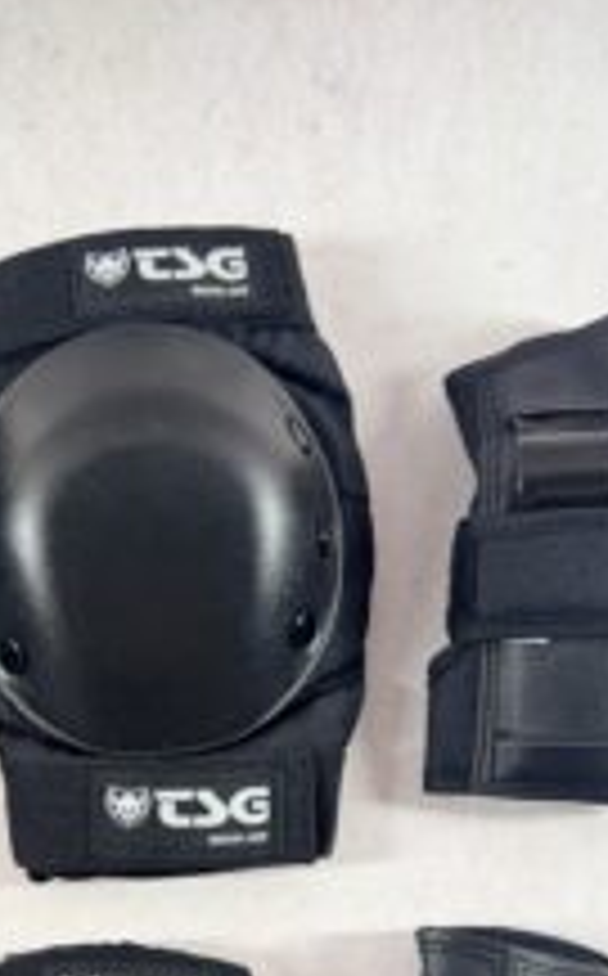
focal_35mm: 47
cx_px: 81
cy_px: 783
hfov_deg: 26.6
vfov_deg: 40.9
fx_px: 1250
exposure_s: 1/100
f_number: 1.78
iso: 125
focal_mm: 6.76
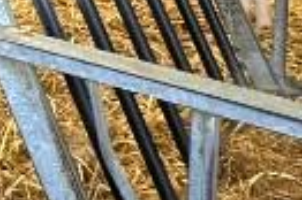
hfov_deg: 12.6
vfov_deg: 10.2
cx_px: -482
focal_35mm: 114
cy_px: -306
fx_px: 955
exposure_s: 1/99
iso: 64
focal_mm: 2.22
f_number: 2.2
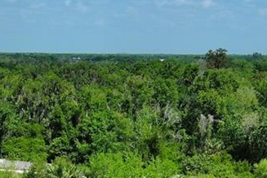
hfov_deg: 14.2
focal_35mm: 142
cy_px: 359
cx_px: -4
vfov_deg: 9.1
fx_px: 1053
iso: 100
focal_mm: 10.57
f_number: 9
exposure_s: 1/400
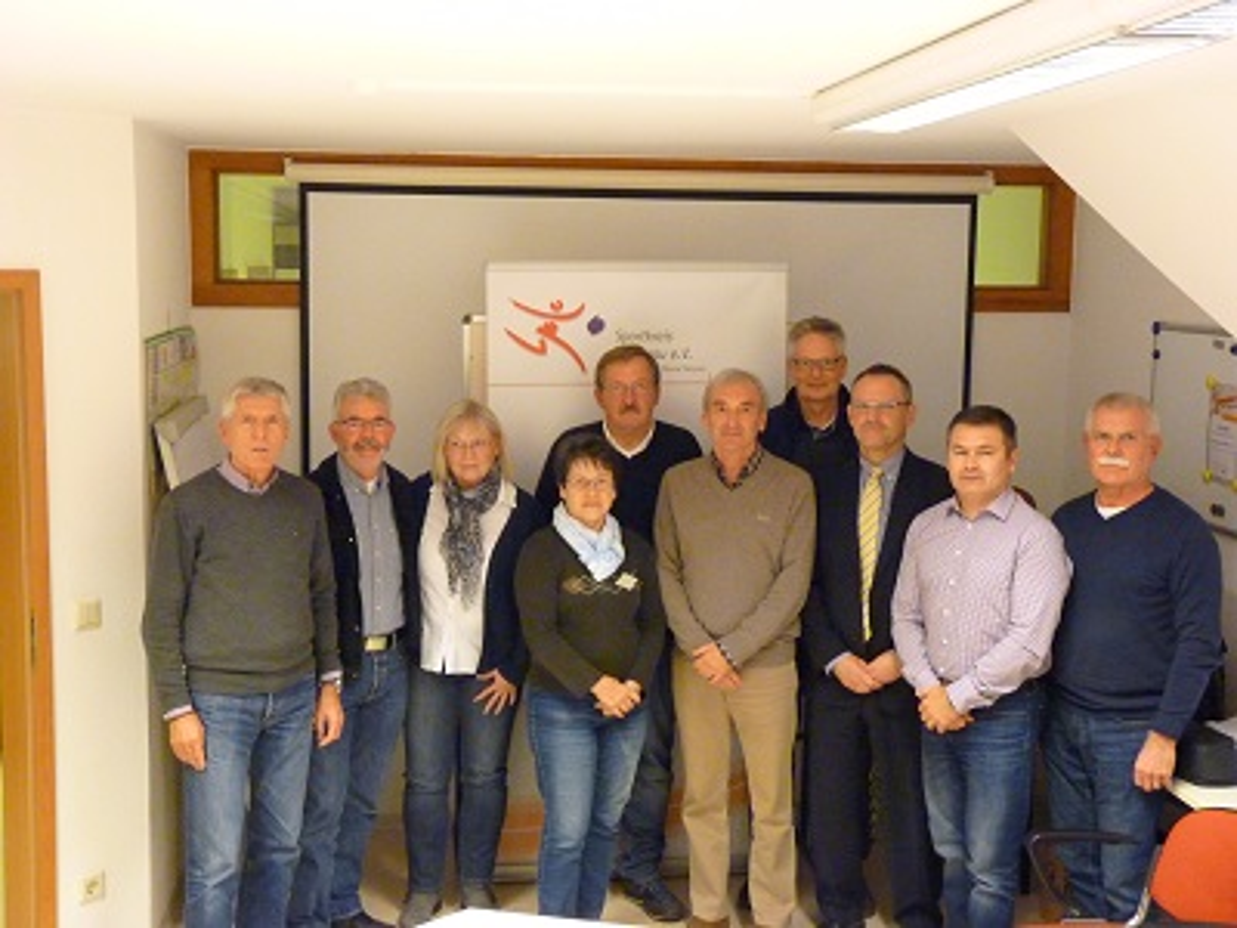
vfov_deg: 30.3
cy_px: 464
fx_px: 1715
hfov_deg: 39.7
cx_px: 618
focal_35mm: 48
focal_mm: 8.5
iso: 800
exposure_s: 1/20
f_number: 3.2
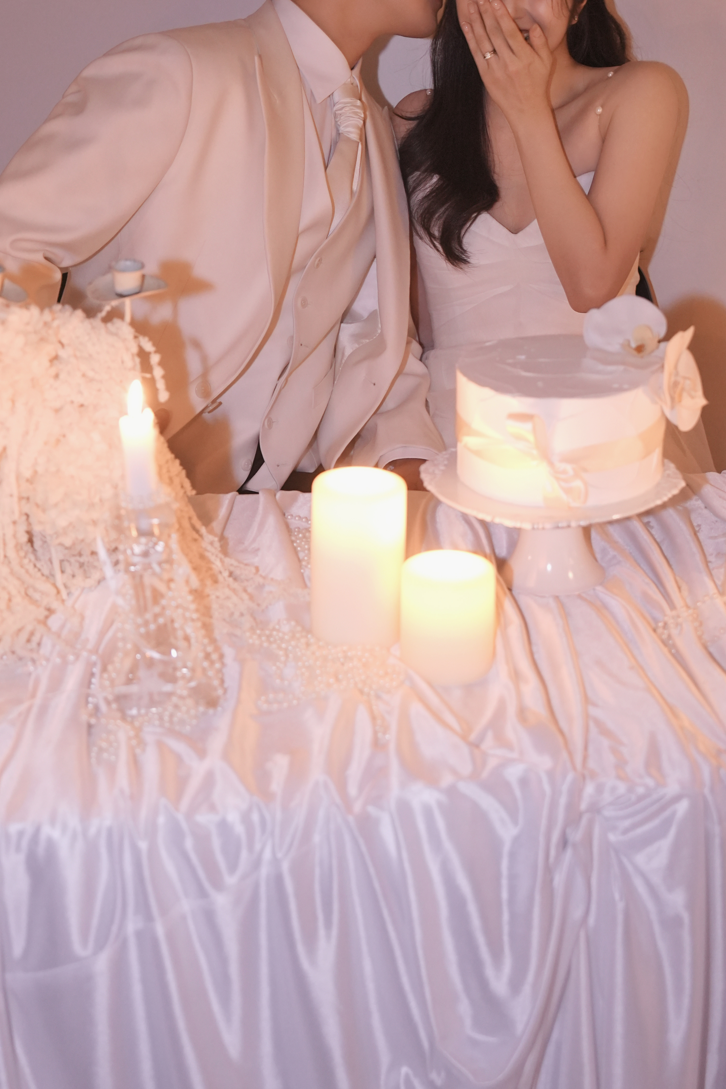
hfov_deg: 20.3
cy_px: 363
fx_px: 2027
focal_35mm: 67
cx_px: 412
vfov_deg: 29.9
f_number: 3.2
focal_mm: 43
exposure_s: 1/50
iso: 2500
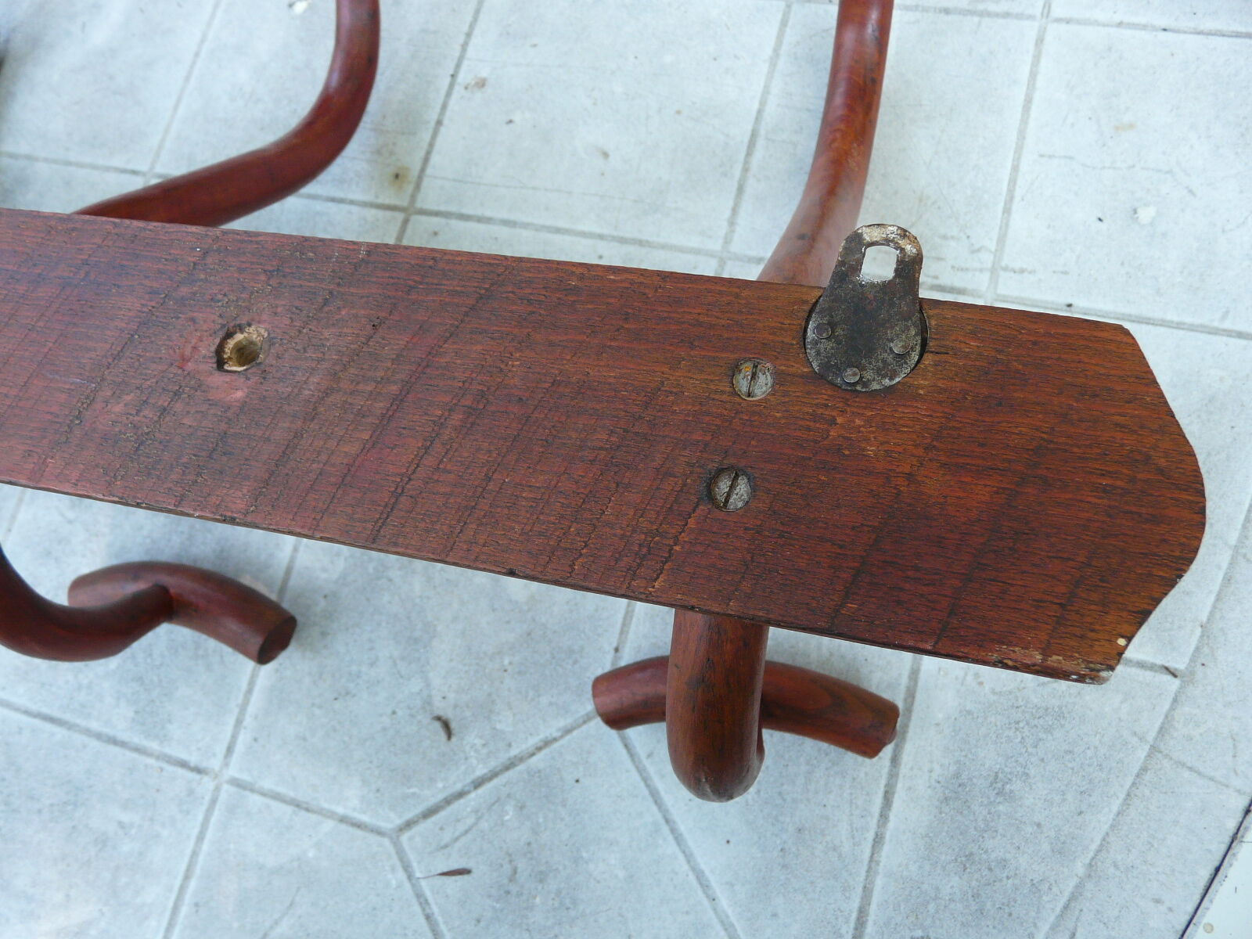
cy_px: 470
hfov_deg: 63.4
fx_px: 1013
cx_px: 626
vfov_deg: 49.7
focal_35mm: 28
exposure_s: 1/30
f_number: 2.8
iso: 125
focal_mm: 4.6
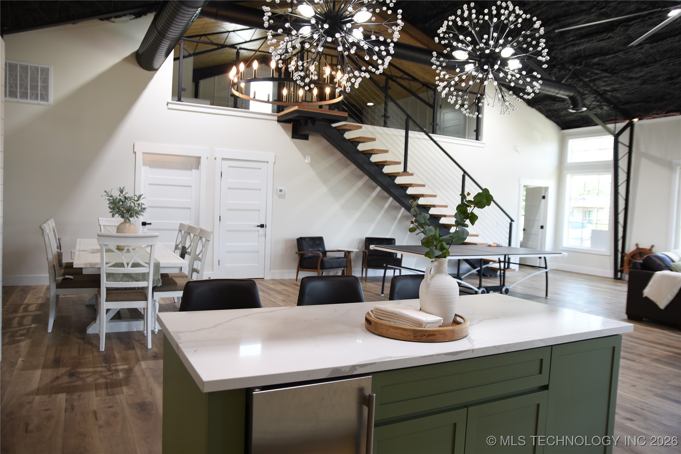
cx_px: 340
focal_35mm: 26
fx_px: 482
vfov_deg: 50.4
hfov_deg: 70.4
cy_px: 227
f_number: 3.2
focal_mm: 17
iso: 100
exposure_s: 1/40
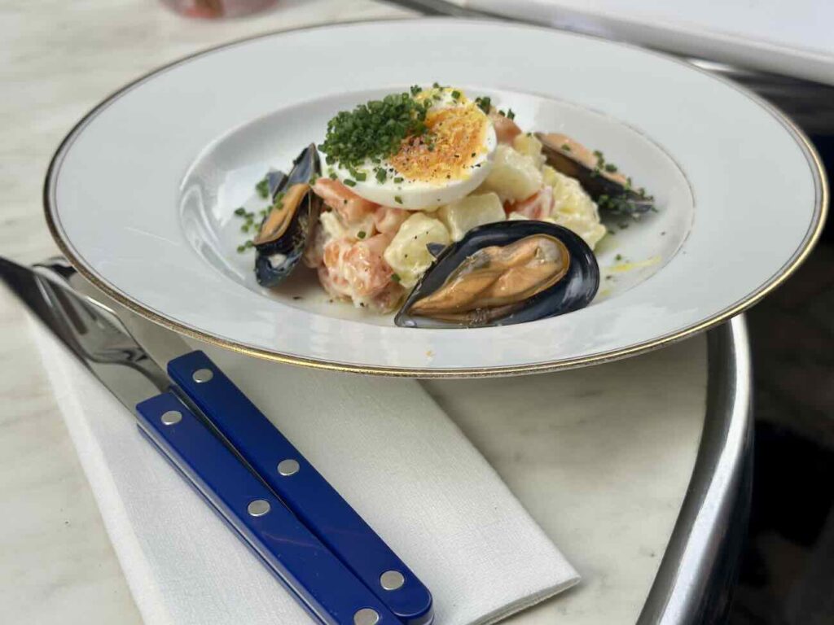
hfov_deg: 39.7
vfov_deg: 30.3
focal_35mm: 48
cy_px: 312
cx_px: 417
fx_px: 1156
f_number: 1.78
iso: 80
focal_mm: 6.86
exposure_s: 1/830
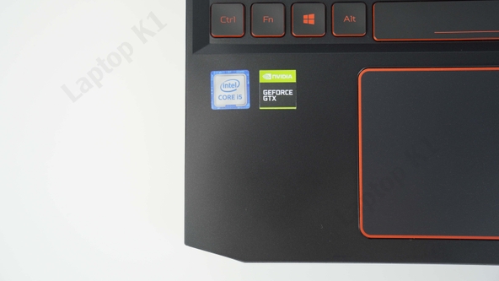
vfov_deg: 23.5
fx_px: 675
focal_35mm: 51
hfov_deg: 40.6
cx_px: 251
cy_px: 127
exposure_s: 1/80
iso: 100
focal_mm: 32
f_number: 2.8
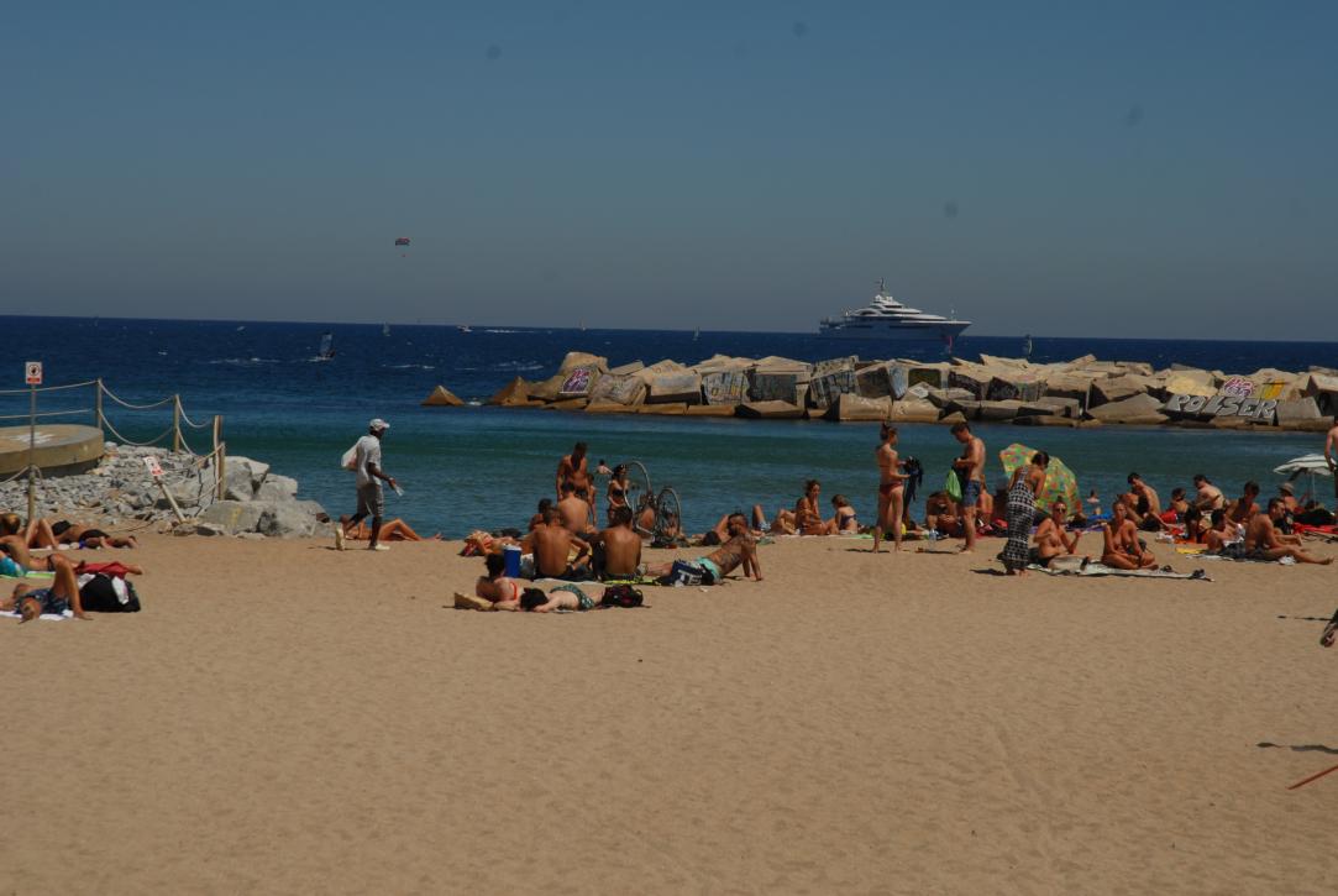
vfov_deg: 13.1
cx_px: 669
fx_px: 3907
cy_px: 448
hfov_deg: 19.4
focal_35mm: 105
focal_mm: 70
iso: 100
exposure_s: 1/400
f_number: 10
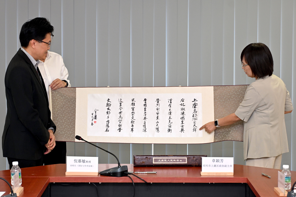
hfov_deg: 21.9
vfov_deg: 14.7
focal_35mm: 93
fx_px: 765
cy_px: 98
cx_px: 148
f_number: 5
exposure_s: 1/30
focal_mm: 62
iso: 800
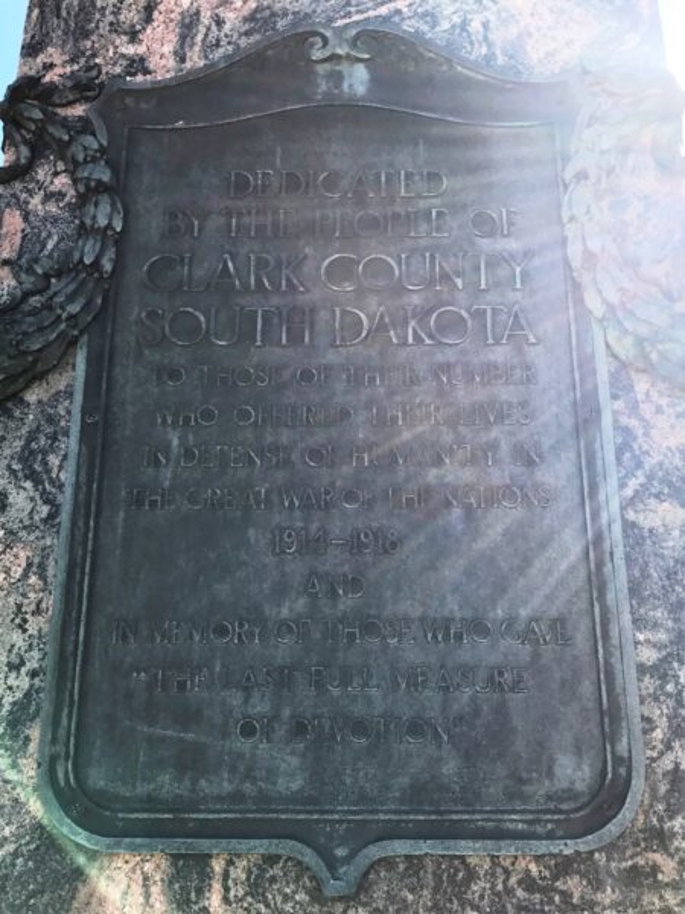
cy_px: 457
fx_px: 739
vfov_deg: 63.4
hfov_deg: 49.7
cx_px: 342
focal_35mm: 28
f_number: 1.8
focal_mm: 3.99
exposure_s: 1/1100
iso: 20
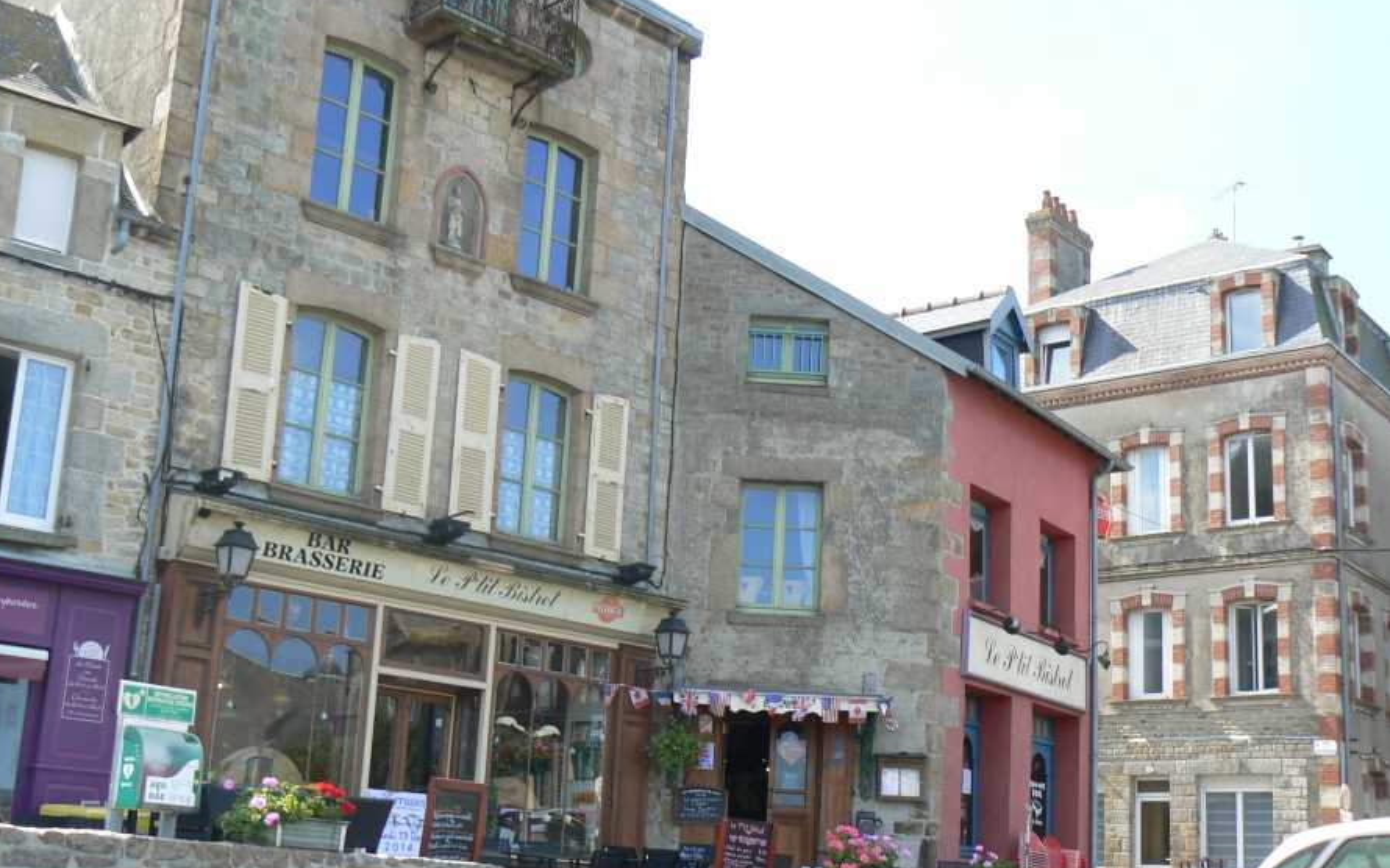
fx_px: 1704
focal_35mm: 45
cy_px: 511
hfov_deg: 44.4
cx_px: 689
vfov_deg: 28.5
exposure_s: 1/160
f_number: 5.6
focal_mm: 7
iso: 80
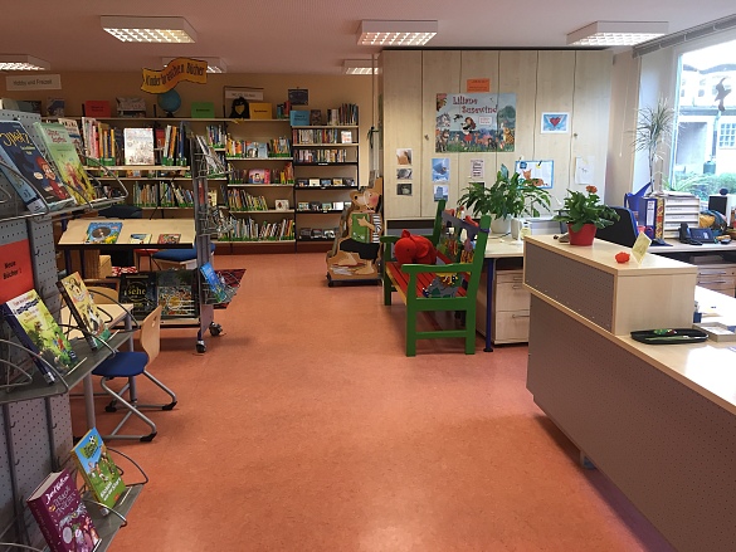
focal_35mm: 29
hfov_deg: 61.6
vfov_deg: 48.2
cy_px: 276
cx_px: 368
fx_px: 617
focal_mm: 4.15
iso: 50
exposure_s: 1/33
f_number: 2.2
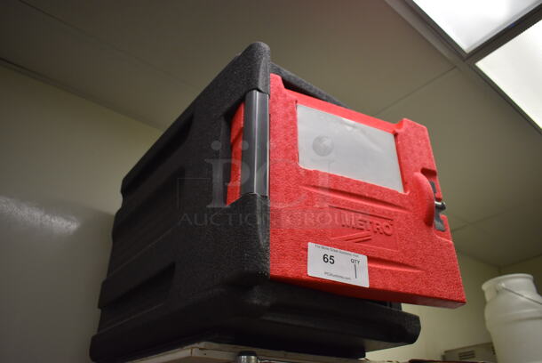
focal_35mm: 27
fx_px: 407
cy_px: 182
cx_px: 271
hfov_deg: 67.3
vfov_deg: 48.0
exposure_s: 1/200
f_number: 3.5
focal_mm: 18
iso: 800
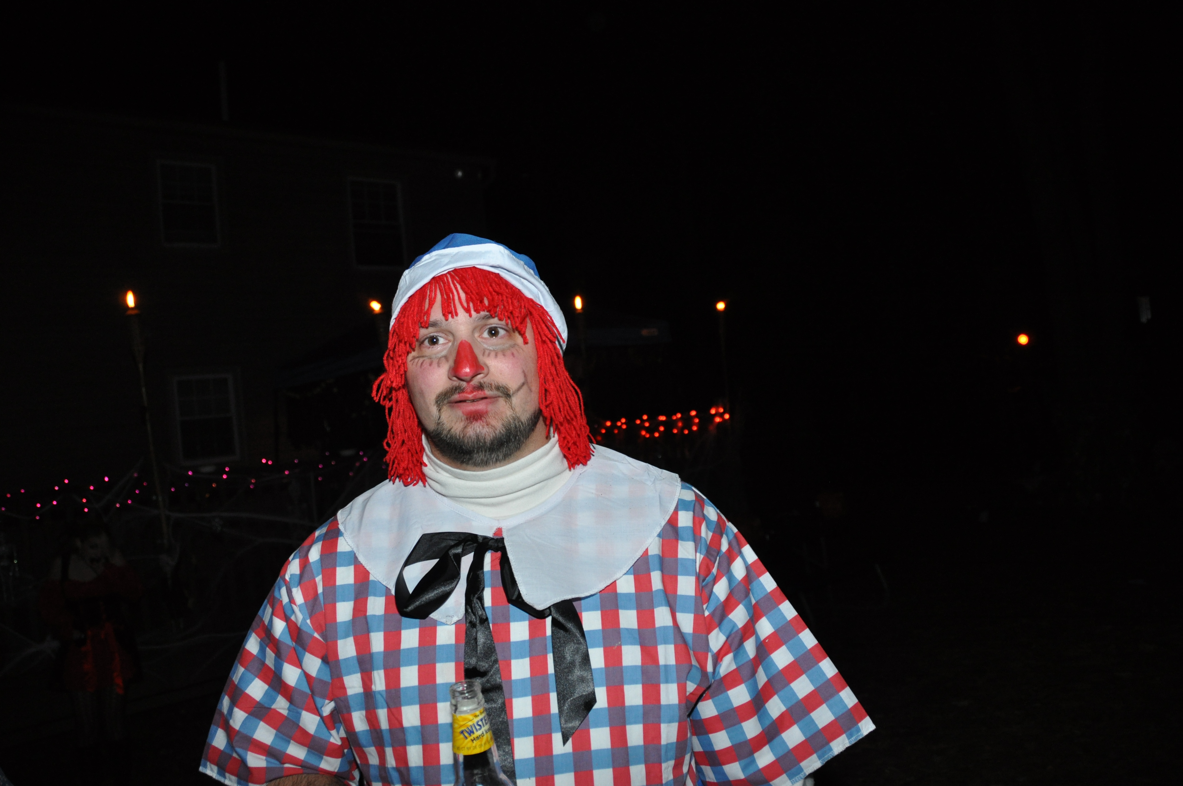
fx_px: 886
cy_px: 393
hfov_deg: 67.4
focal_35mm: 27
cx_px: 592
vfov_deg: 47.8
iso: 800
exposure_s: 1/60
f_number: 4
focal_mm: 18
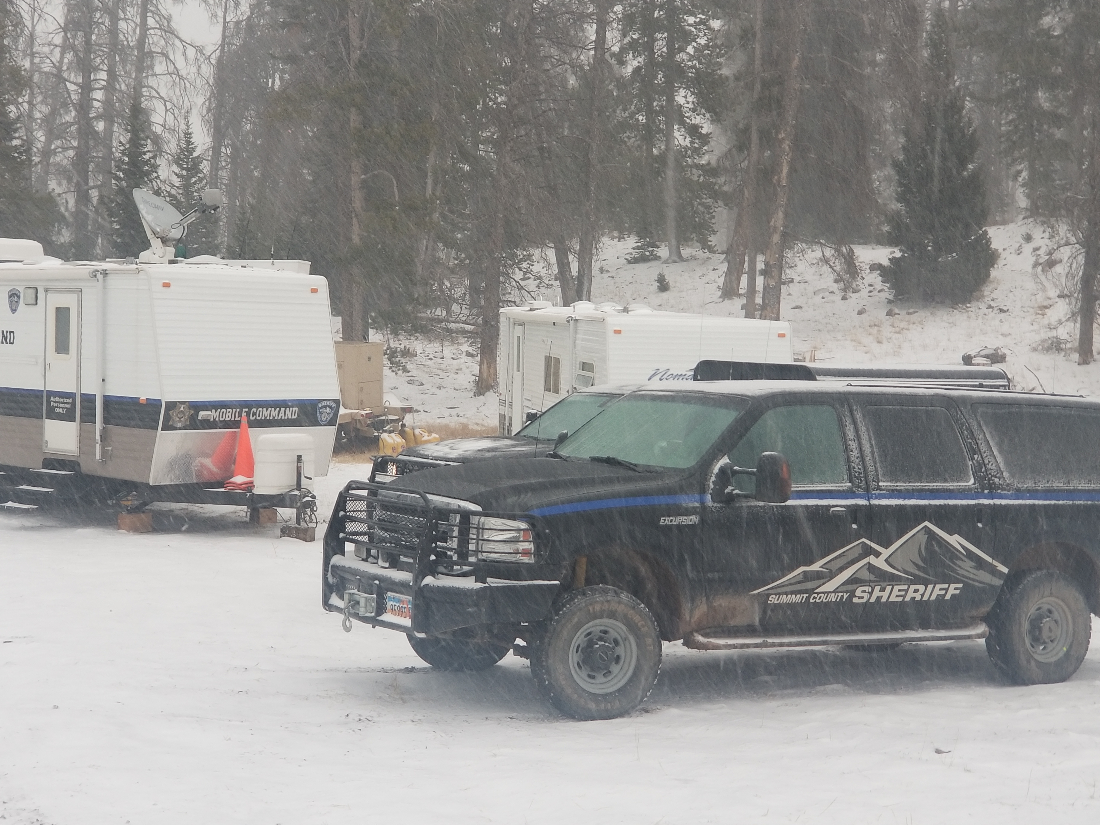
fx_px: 1652
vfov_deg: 28.0
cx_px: 550
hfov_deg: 36.8
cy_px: 412
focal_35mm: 52
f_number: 2.4
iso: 32
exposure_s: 1/30
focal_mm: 6
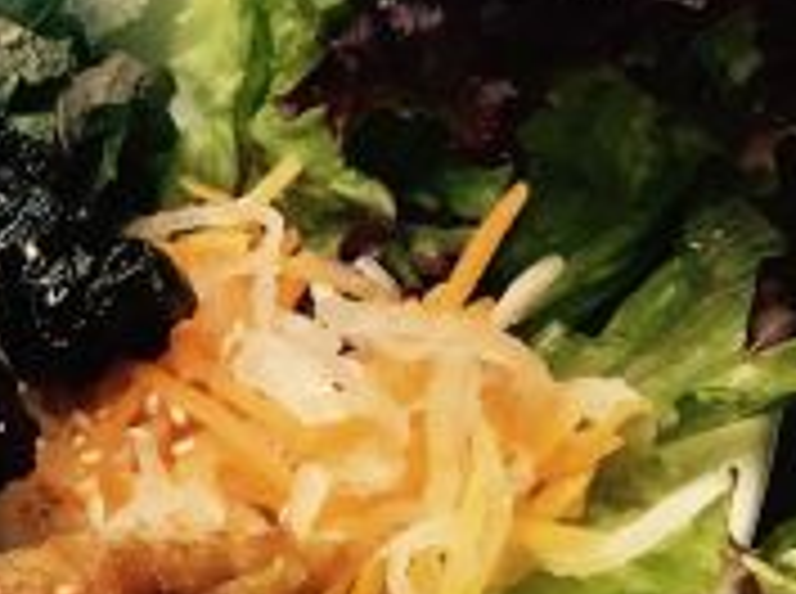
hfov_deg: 15.6
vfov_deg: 12.8
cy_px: 286
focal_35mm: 115
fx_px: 2639
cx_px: -463
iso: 40
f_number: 2.2
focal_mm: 4.15
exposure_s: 1/33
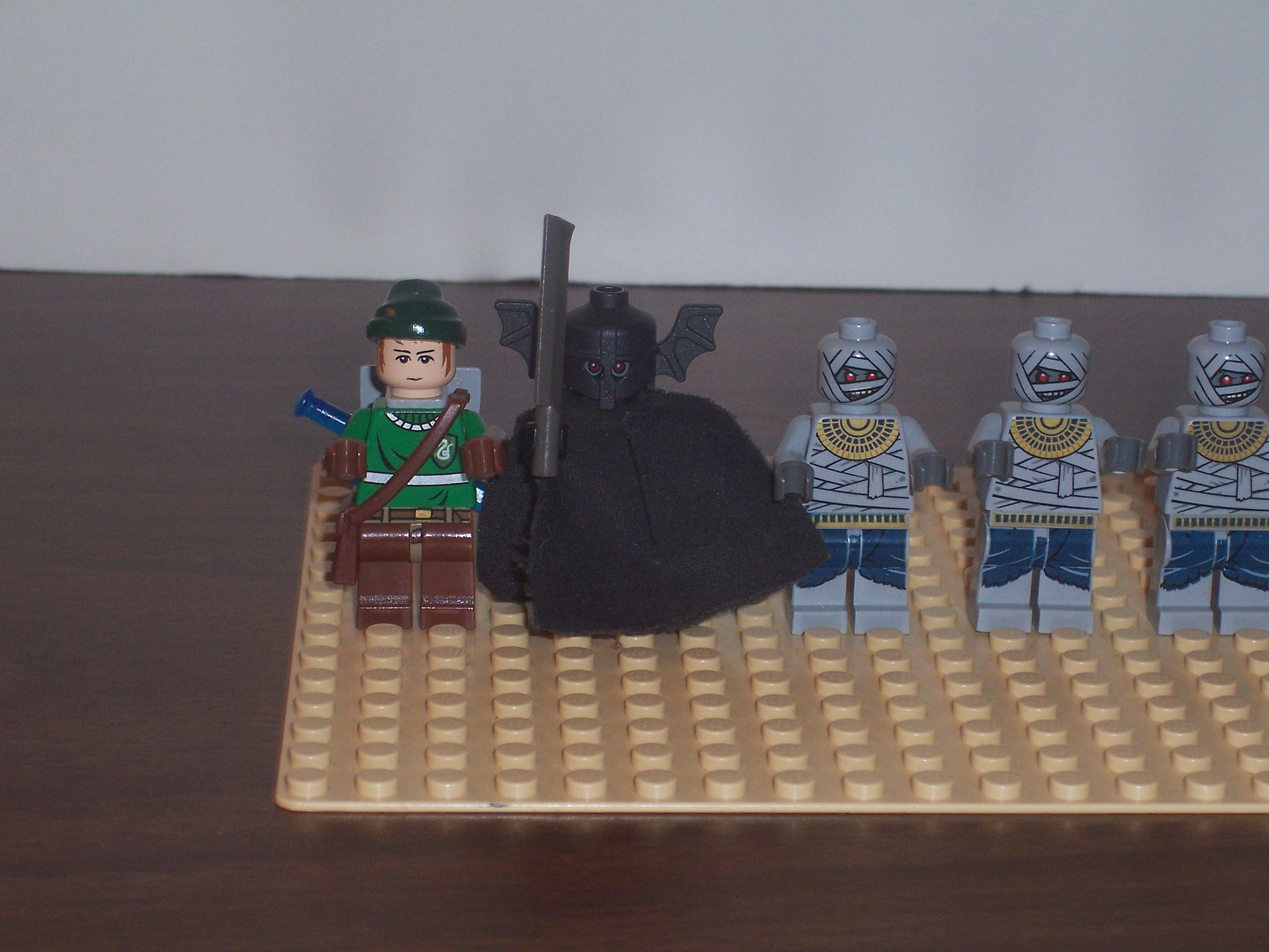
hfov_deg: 19.3
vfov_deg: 14.5
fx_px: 3739
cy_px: 476
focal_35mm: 102
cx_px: 634
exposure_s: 1/90
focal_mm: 16.8
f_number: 4.6
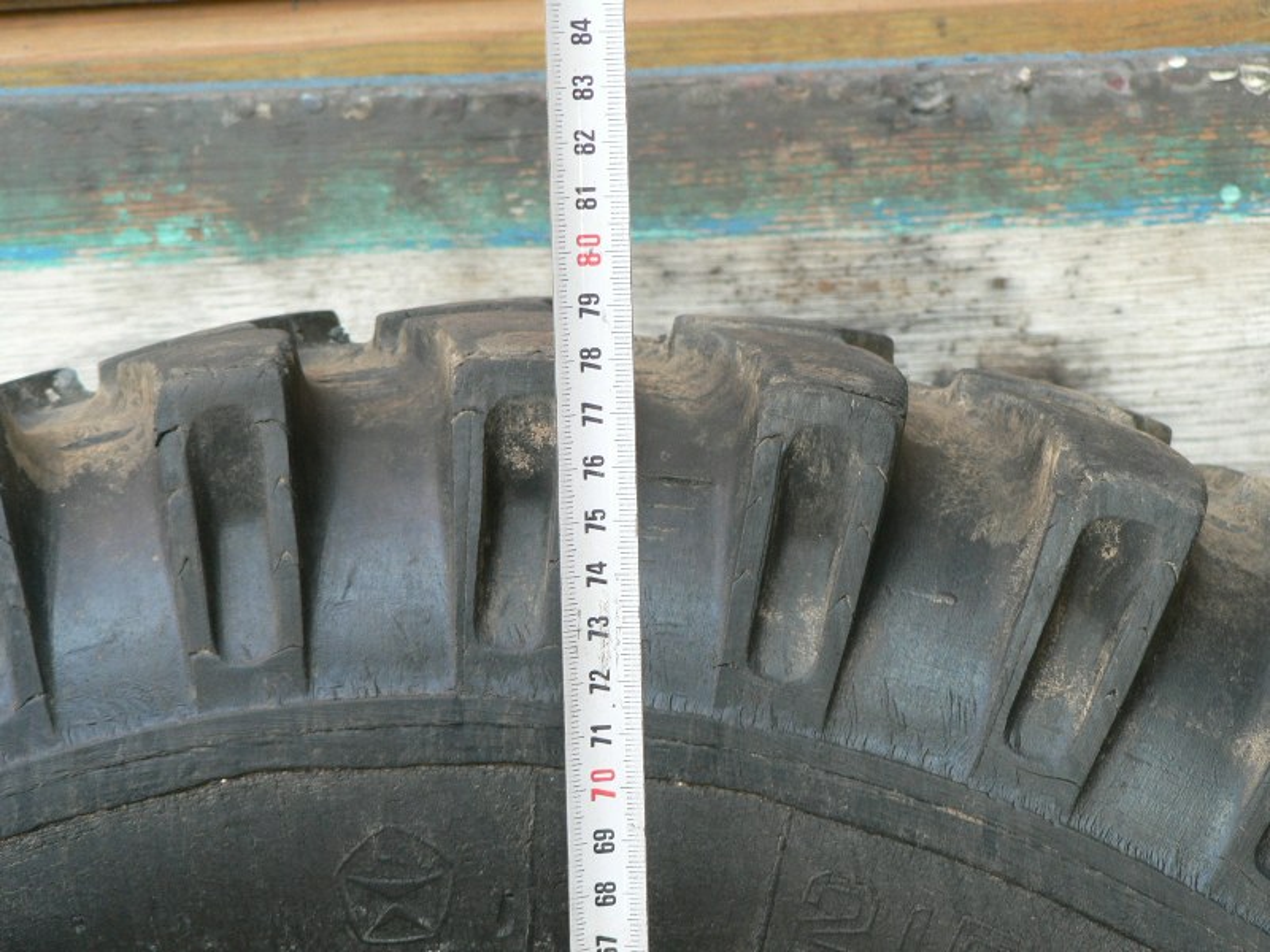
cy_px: 476
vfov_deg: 14.5
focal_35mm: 102
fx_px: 3742
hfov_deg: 19.3
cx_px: 635
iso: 100
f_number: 3.2
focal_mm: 16.9
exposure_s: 1/40
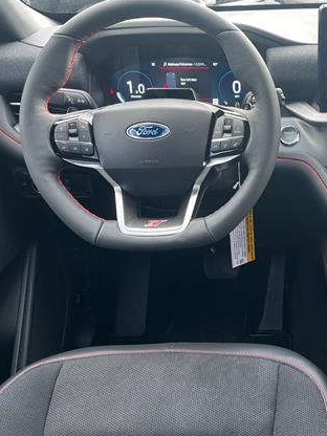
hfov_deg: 34.1
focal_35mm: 40
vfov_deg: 46.8
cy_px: 215
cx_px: 291
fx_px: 504
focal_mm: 5.1
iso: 125
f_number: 1.6
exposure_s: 1/100
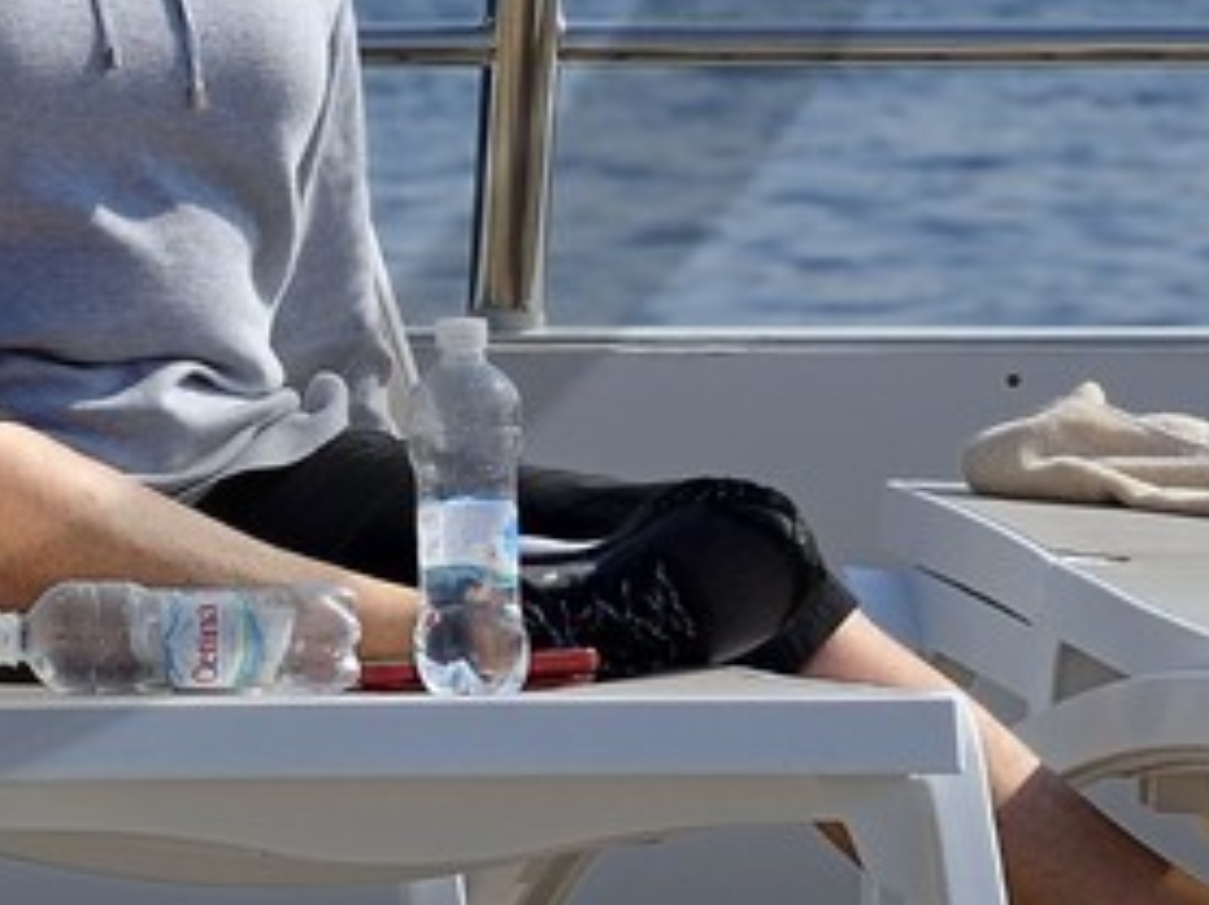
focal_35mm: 858
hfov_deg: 2.3
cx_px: -713
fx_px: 29941
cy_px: -903
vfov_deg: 1.7
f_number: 11
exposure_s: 1/400
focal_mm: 155
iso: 200
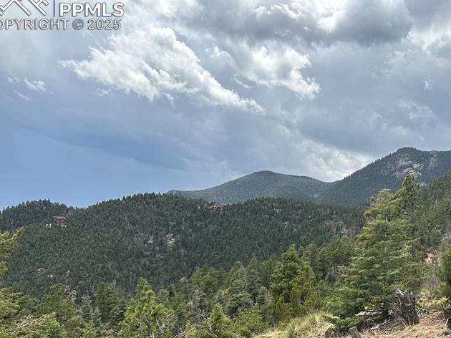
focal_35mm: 39
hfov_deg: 45.9
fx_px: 508
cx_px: 347
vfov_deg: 35.7
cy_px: 265
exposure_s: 1/3247
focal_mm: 6.86
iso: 80
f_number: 1.78
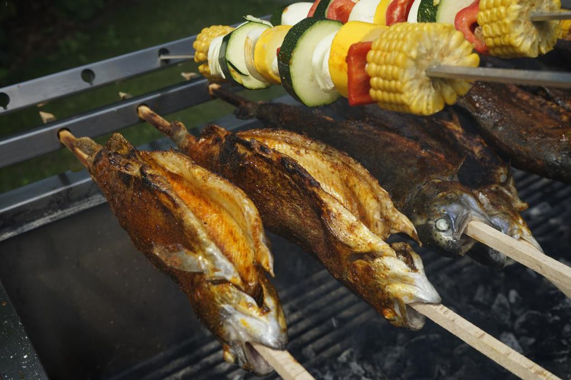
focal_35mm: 39
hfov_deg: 49.6
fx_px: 618
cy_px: 190
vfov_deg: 34.2
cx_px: 286
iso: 100
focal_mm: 39
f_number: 7.1
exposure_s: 1/200
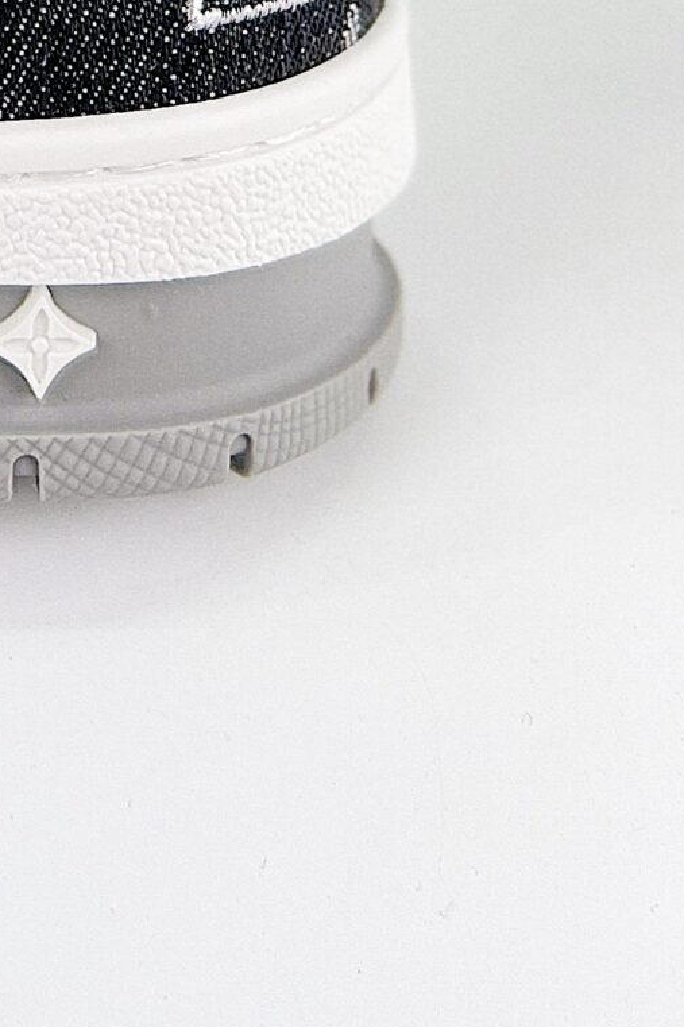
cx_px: -312
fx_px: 2594
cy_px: -594
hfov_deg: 14.1
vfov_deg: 19.1
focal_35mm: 91
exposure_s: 1/982
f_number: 1.5
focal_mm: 5.7
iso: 50
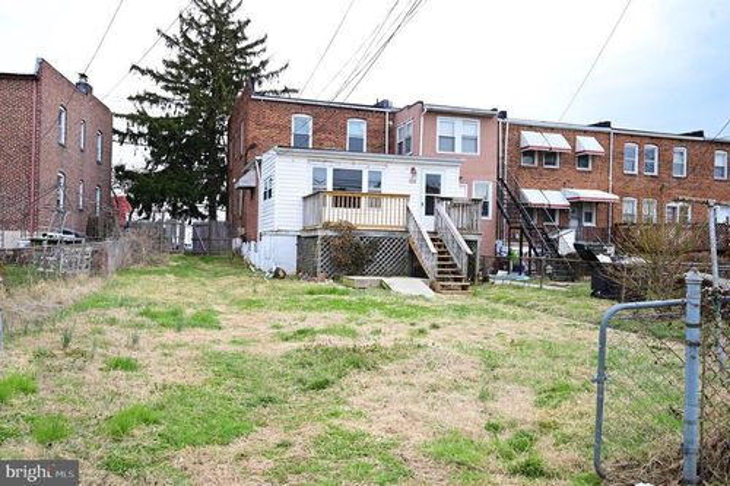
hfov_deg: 61.9
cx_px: 365
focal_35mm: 30
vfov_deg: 43.6
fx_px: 608
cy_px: 243
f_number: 5.6
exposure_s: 1/160
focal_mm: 30
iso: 100
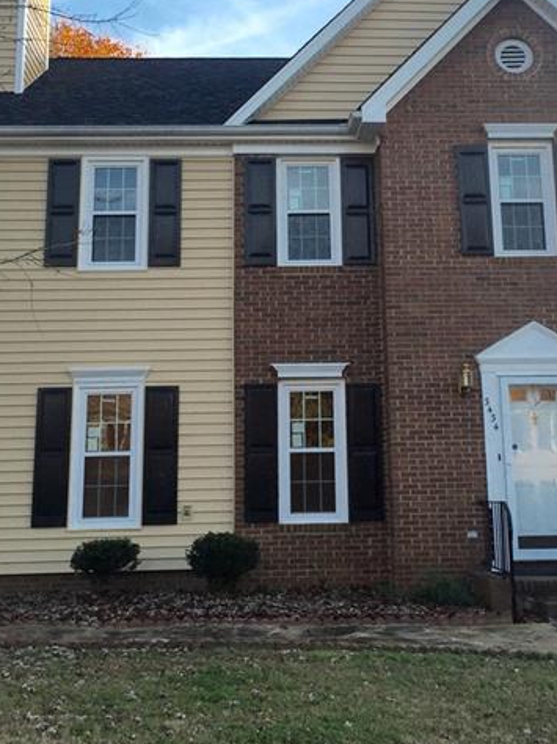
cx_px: 311
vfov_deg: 40.0
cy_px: 253
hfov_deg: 30.8
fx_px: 1009
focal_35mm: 47
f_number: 2.2
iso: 32
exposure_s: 1/465
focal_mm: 4.15
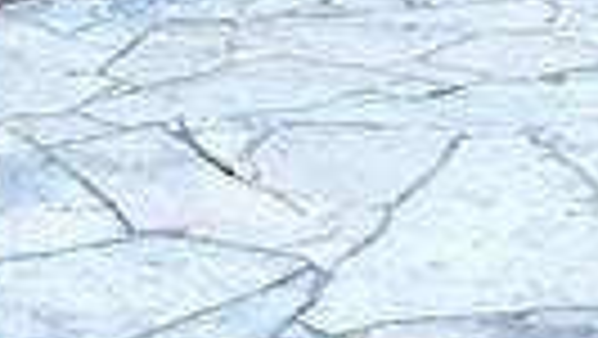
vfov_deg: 4.9
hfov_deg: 8.9
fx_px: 3855
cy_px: -388
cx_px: 292
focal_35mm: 243
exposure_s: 1/2959
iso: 25
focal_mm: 4.15
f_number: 2.2
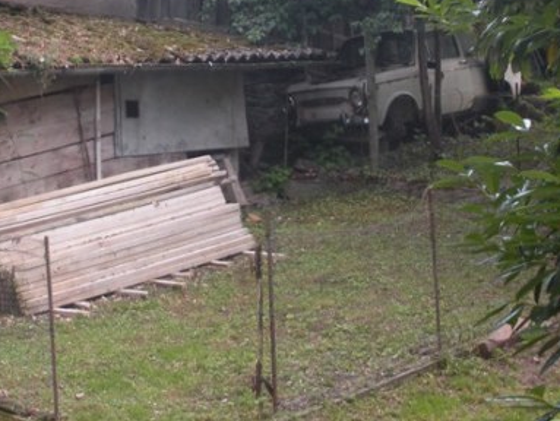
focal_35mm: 73
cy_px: -4
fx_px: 1182
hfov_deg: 26.3
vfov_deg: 19.6
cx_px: 135
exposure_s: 1/93.8
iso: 92
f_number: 3.5
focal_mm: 6.3
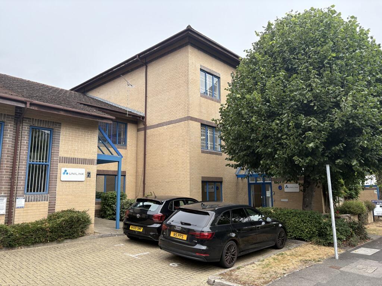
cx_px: 191
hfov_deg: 67.3
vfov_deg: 53.1
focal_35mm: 26
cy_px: 143
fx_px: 287
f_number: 1.6
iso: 64
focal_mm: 5.96
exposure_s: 1/1848
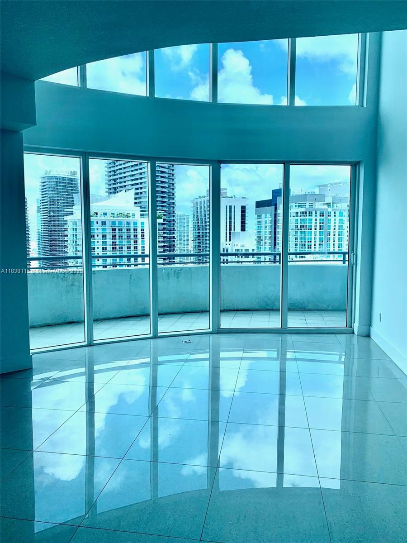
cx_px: 204
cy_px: 272
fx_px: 408
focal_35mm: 26
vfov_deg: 67.3
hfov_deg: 53.1
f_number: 1.8
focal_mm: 4.25
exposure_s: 1/711
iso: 25
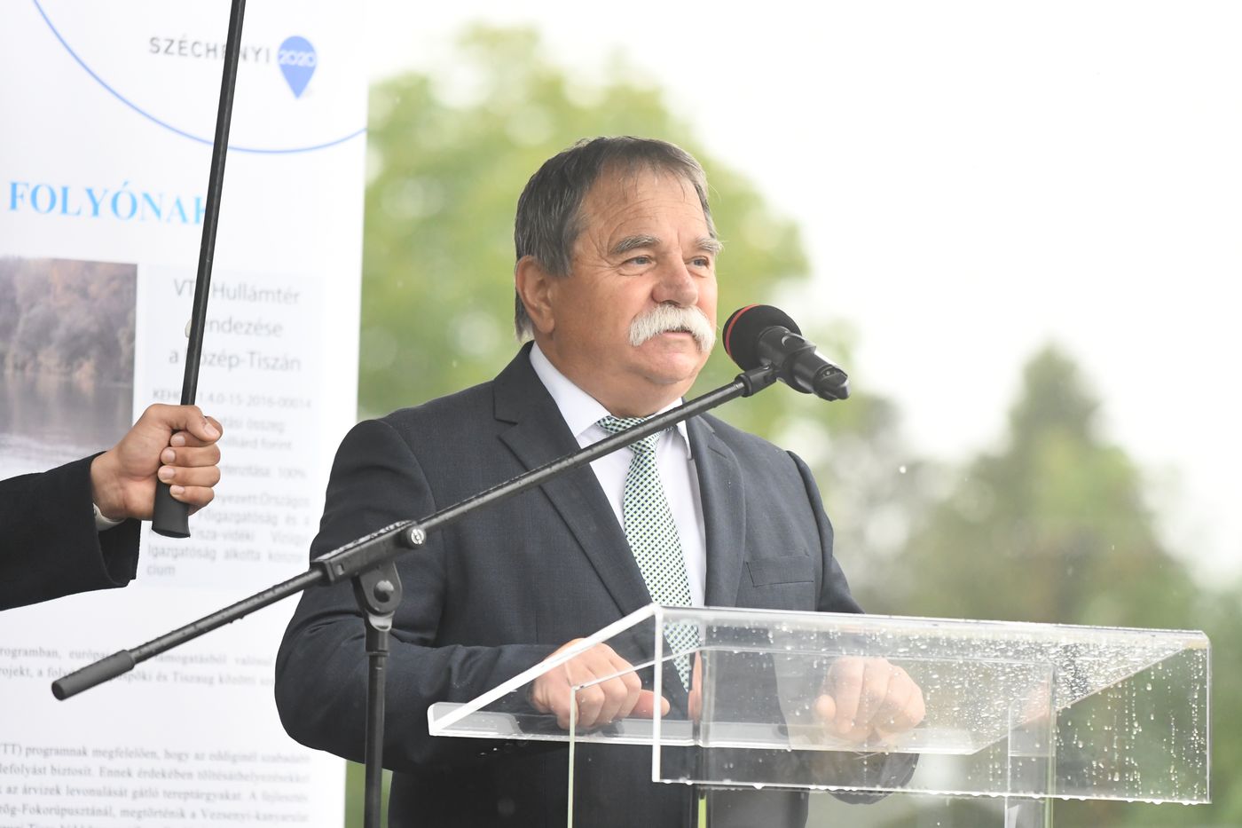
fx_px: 9037
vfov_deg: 5.2
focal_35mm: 262
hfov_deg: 7.9
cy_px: 414
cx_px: 621
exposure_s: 1/1000
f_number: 4
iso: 3200
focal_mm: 175
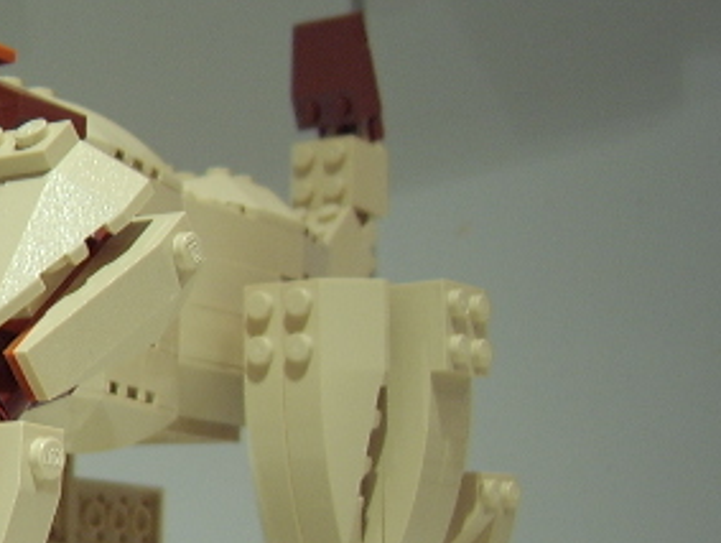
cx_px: -79
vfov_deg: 21.0
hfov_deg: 25.6
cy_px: 334
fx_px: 1460
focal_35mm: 70
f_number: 2.7
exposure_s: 1/12
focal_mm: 8.13
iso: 100
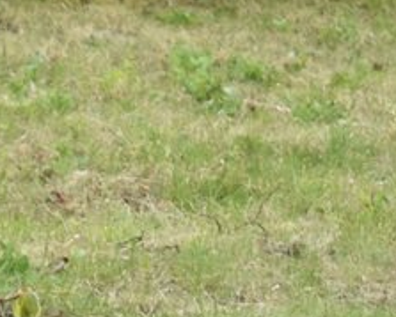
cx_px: -1200
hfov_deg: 2.7
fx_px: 8135
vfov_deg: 2.2
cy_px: -307
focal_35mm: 693
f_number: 5.6
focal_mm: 55
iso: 220
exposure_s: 1/100
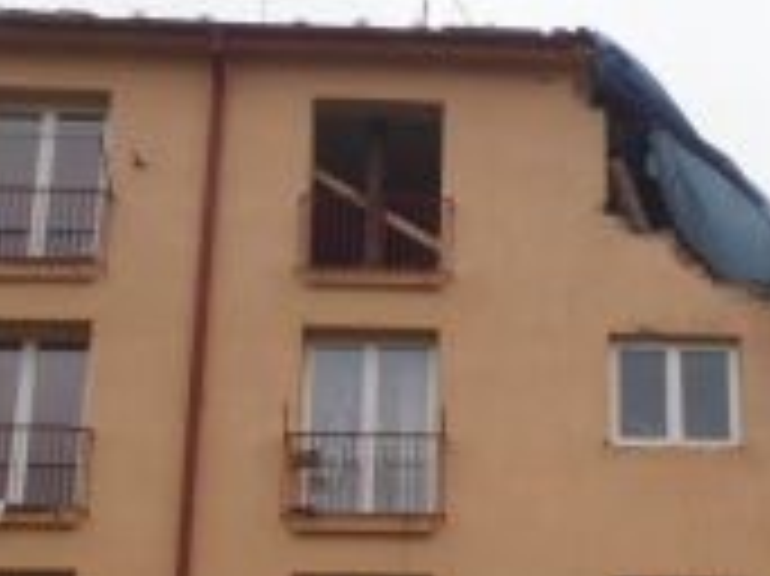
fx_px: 1823
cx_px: 720
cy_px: 547
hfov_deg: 23.1
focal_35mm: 82
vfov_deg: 17.6
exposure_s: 1/50
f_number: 10
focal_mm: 5
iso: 200
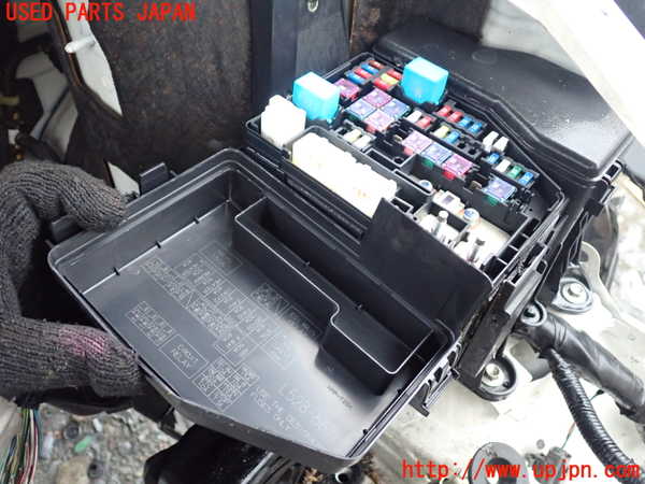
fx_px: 559
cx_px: 322
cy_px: 242
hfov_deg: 60.0
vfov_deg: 46.8
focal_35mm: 30
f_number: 2.3
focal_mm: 5.4
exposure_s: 1/30
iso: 640
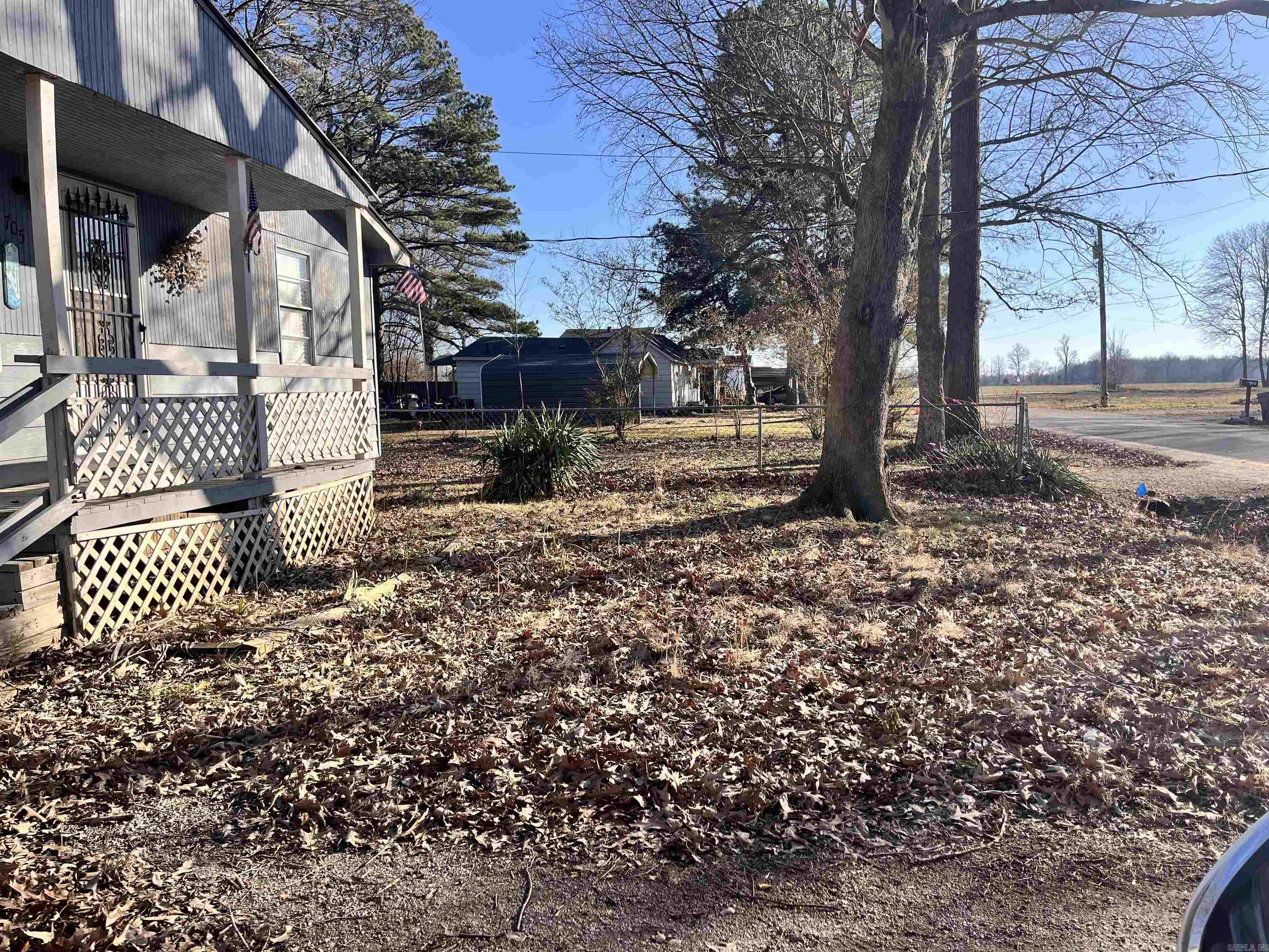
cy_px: 476
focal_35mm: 26
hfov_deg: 67.3
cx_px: 634
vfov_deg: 53.1
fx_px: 953
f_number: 1.6
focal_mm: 5.1
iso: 50
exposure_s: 1/1957
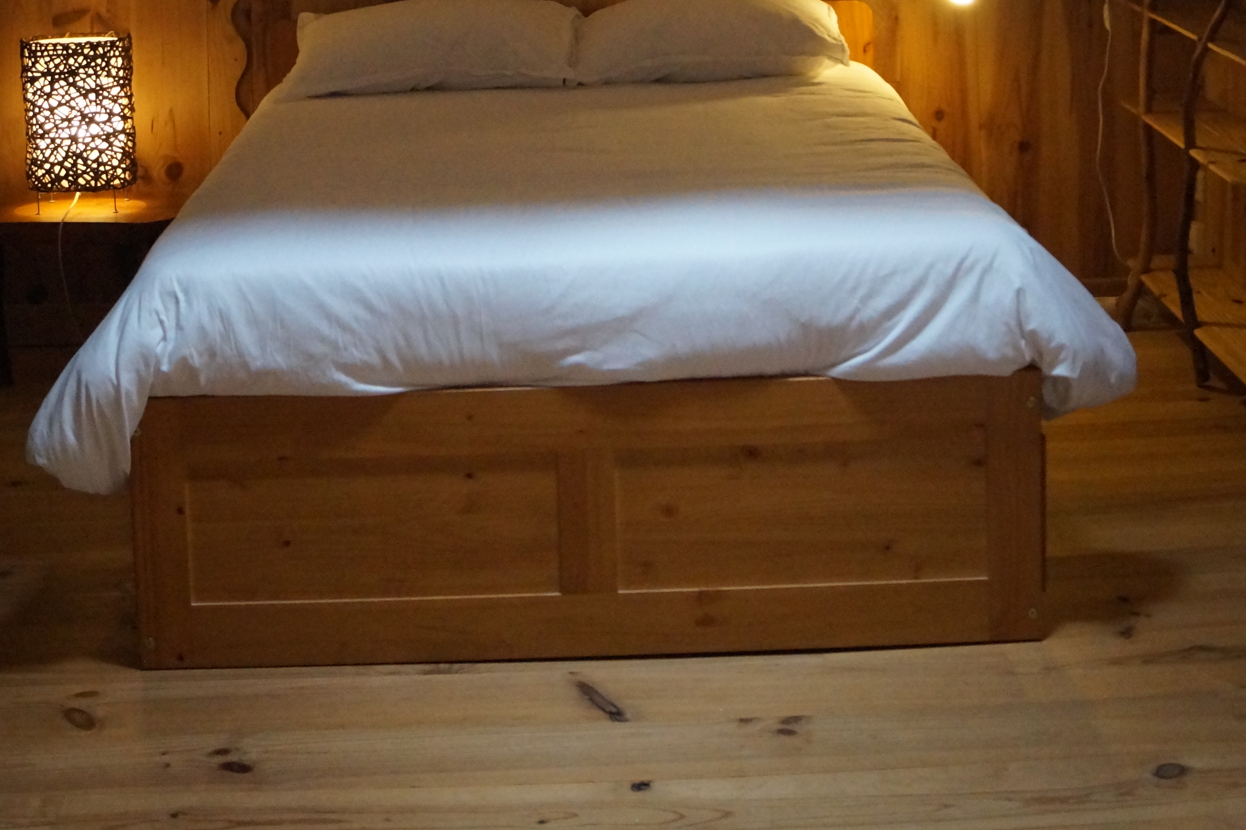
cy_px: 94
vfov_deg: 20.8
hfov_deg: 31.4
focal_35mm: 64
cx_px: 536
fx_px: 2214
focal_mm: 24
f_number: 4
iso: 2500
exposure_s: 1/160
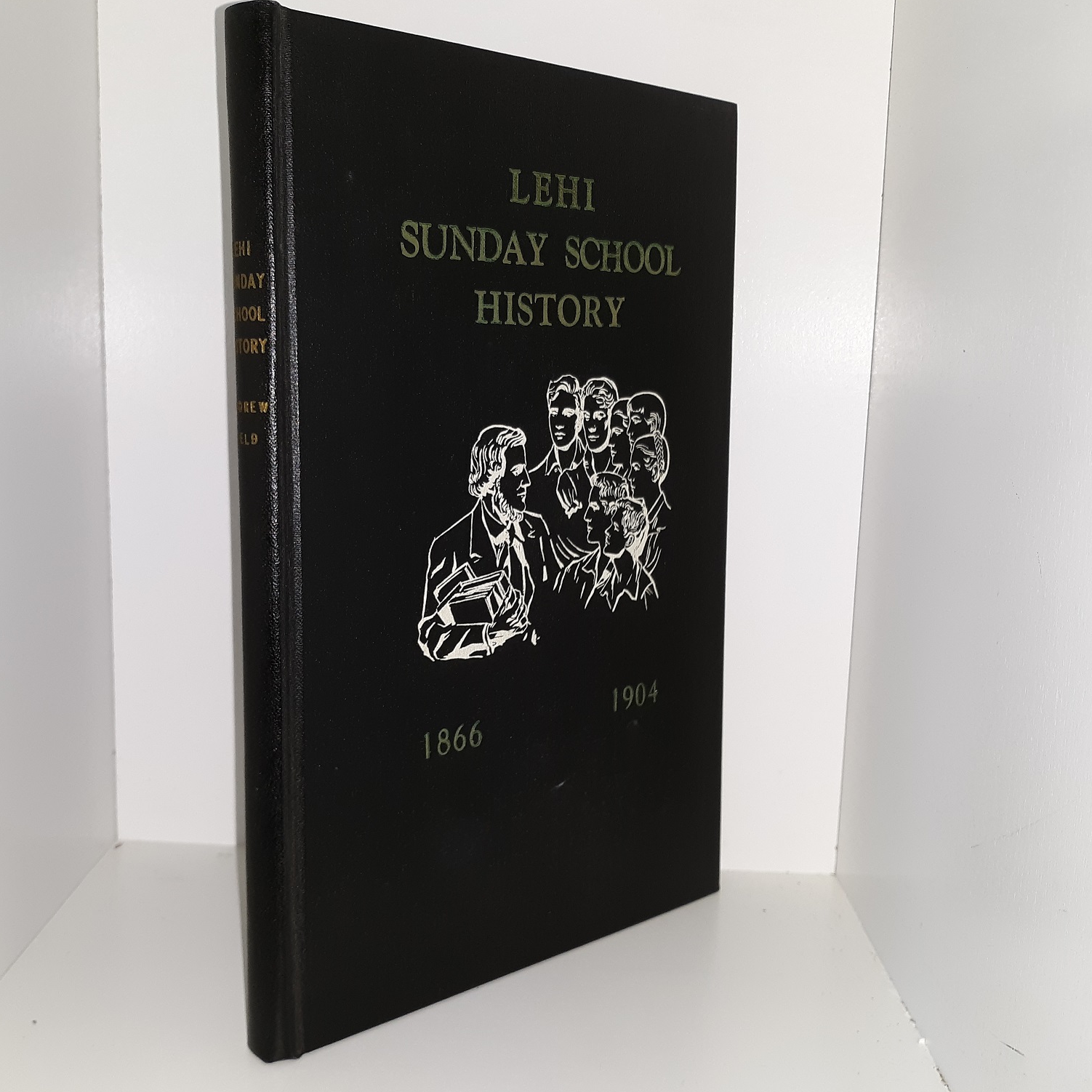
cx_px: 476
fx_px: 1213
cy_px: 542
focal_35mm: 34
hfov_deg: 48.3
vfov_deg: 48.5
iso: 50
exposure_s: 1/120
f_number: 1.7
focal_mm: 3.7
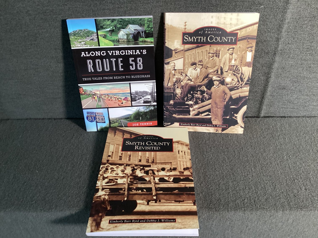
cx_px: 159
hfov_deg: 58.3
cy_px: 119
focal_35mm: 31
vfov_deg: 45.4
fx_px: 285
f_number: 2.4
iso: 320
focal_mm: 3.3
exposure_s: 1/50
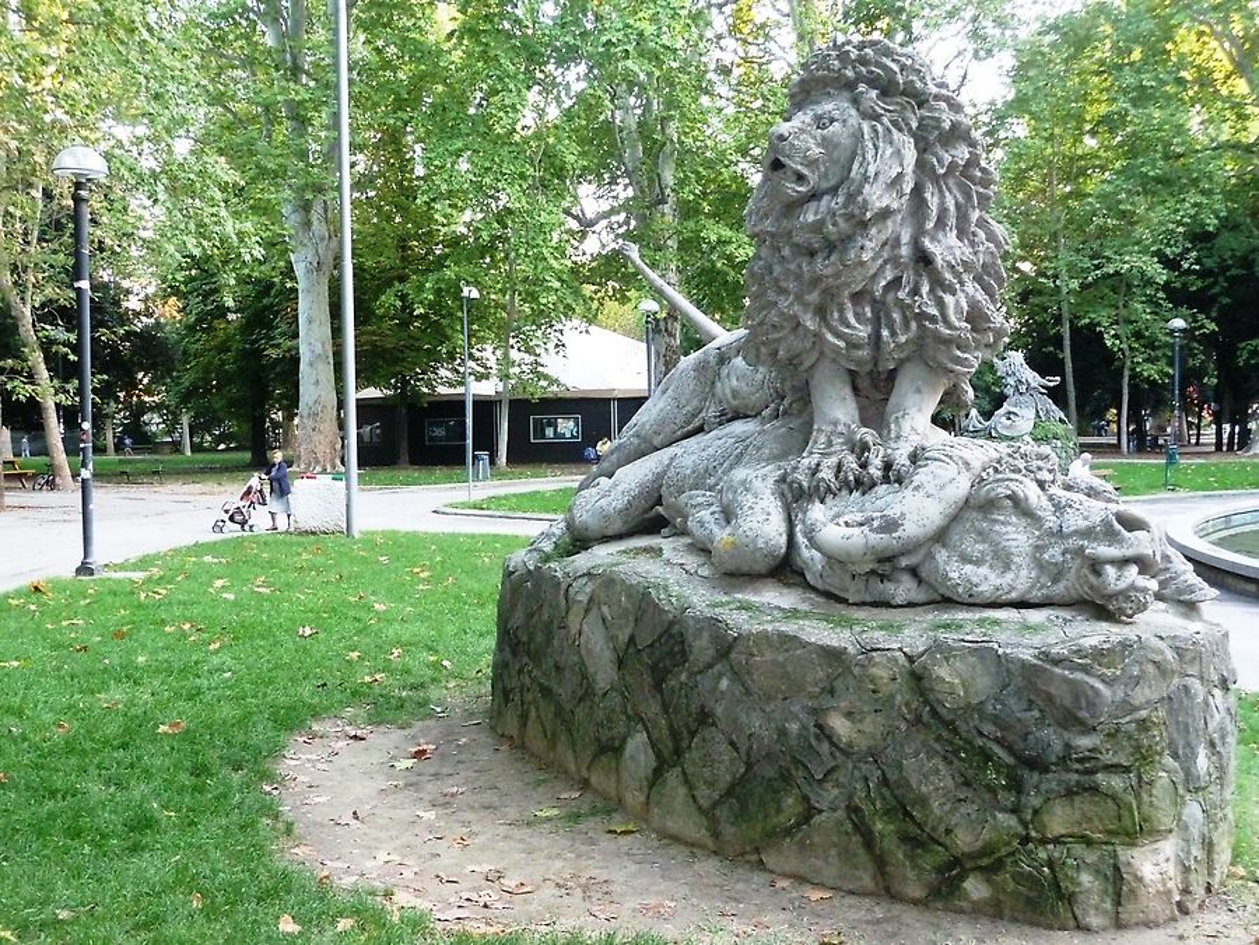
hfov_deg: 52.6
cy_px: 472
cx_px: 630
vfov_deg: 40.7
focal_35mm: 35
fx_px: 1273
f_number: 3.5
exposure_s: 1/30
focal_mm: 5.7
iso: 500
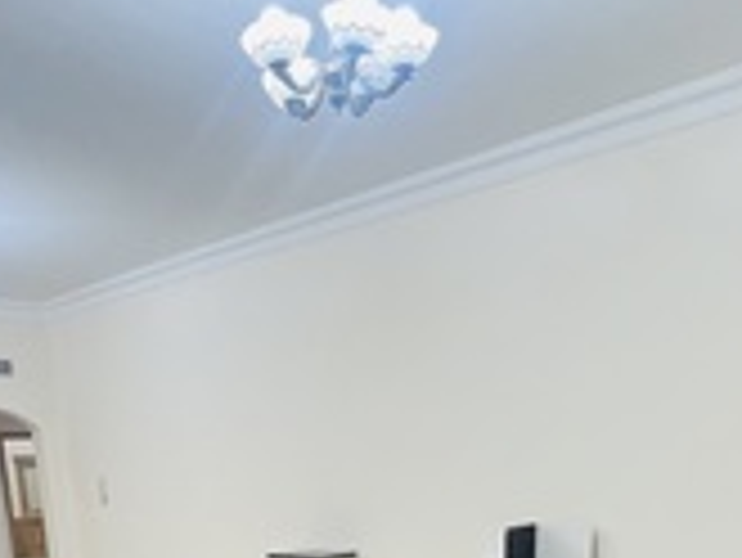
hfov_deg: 51.1
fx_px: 772
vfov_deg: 32.3
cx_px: 317
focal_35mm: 36
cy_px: 682
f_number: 1.8
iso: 200
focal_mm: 1.57
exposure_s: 1/50
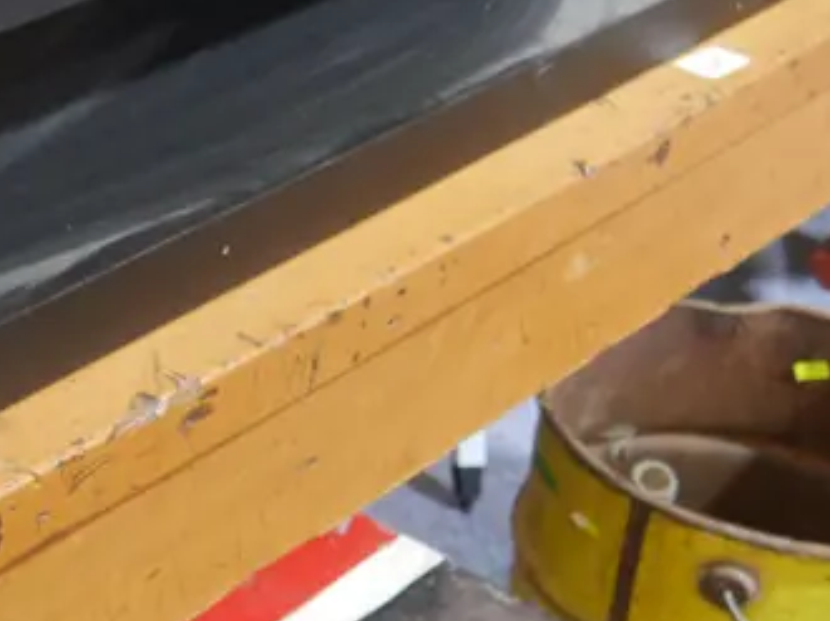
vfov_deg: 16.8
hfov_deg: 20.2
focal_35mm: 87
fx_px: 2085
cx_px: -307
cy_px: 79
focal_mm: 14
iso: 1250
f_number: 3.5
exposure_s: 1/60
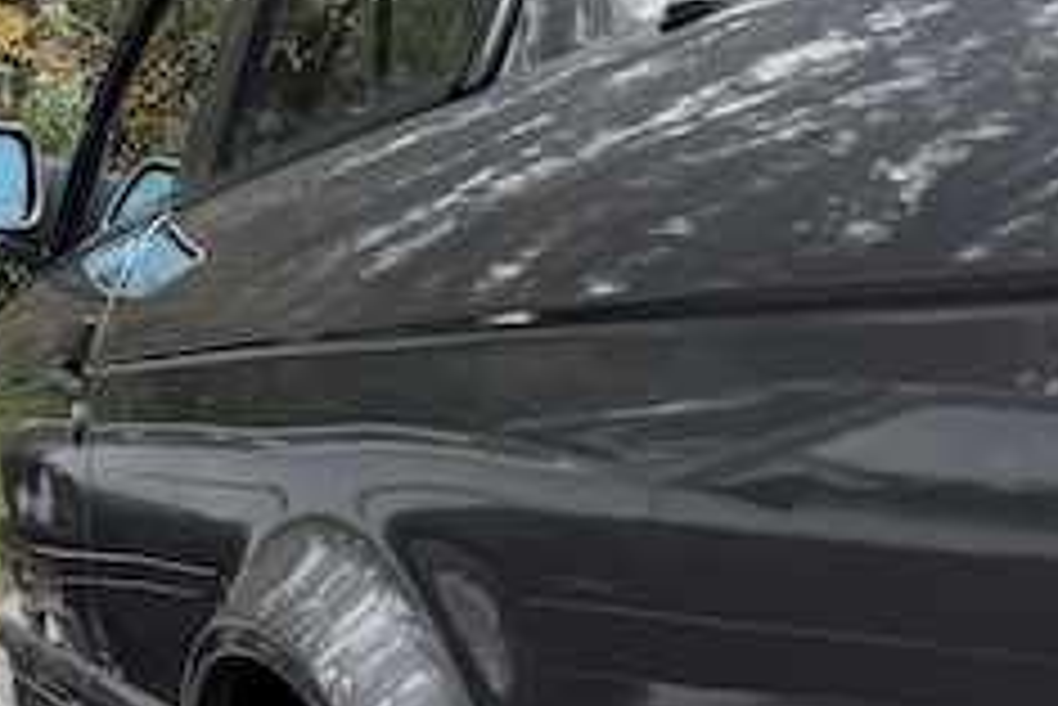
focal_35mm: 106
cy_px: 139
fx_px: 3117
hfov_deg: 15.1
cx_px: -1135
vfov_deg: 12.9
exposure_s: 1/178
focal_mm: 6.76
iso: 64
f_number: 1.78
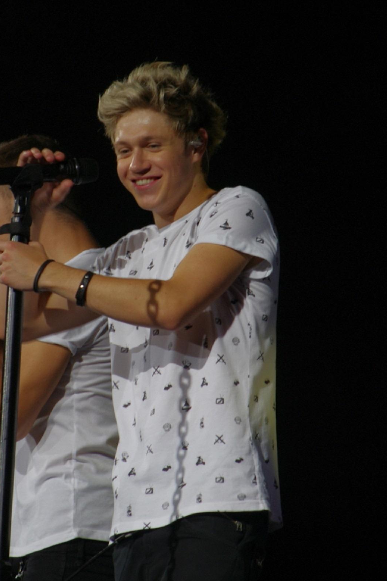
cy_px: 340
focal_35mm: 365
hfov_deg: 3.8
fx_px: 5885
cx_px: 157
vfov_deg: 5.6
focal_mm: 200
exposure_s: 1/100
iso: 200
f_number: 8
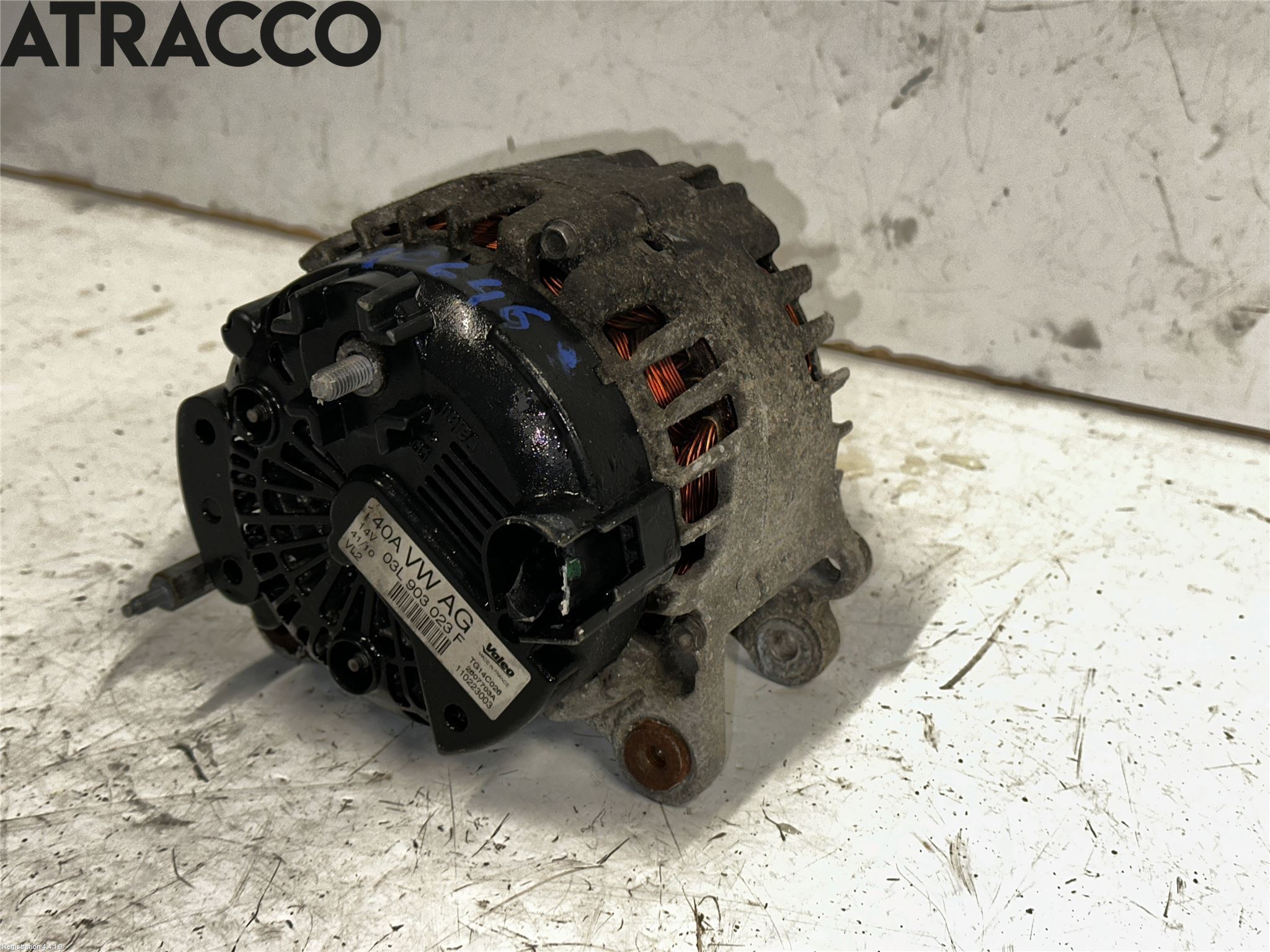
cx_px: 635
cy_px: 476
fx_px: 1761
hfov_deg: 39.7
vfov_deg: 30.3
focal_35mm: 48
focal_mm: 6.86
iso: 40
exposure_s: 1/17
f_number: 1.78
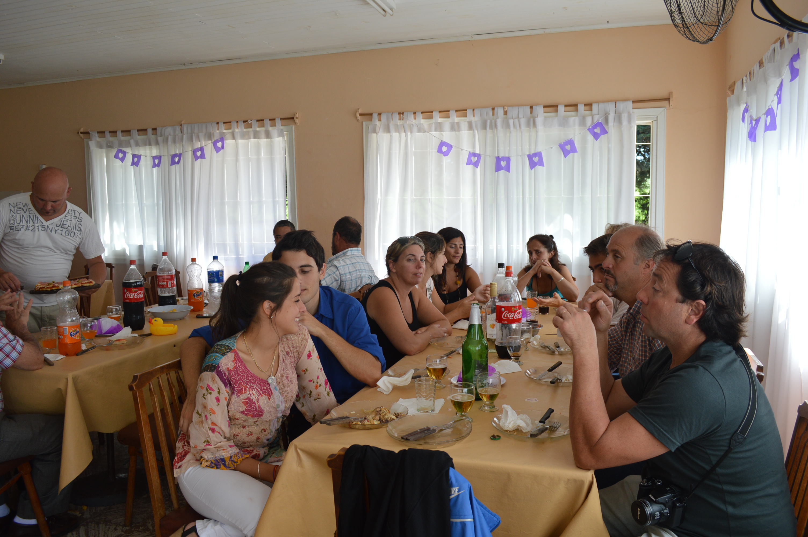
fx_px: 605
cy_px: 268
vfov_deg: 47.8
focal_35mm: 27
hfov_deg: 67.4
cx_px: 404
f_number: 5.6
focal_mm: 18
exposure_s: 1/125
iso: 280
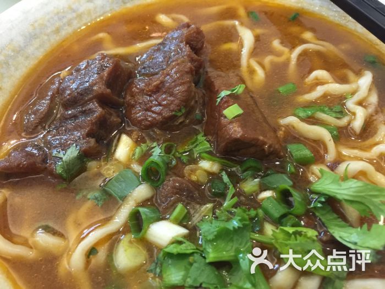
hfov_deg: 61.7
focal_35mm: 29
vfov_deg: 48.2
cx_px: 192
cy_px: 144
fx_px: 323
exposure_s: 1/15
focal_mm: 4.15
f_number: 2.2
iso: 125
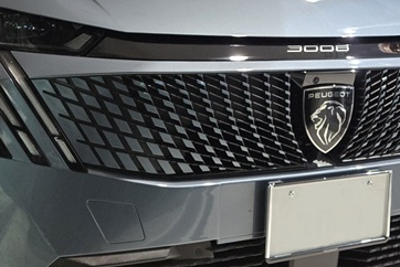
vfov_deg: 20.4
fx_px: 734
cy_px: 54
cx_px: 259
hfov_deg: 30.3
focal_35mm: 66
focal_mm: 5.4
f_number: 1.8
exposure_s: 1/100
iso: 640
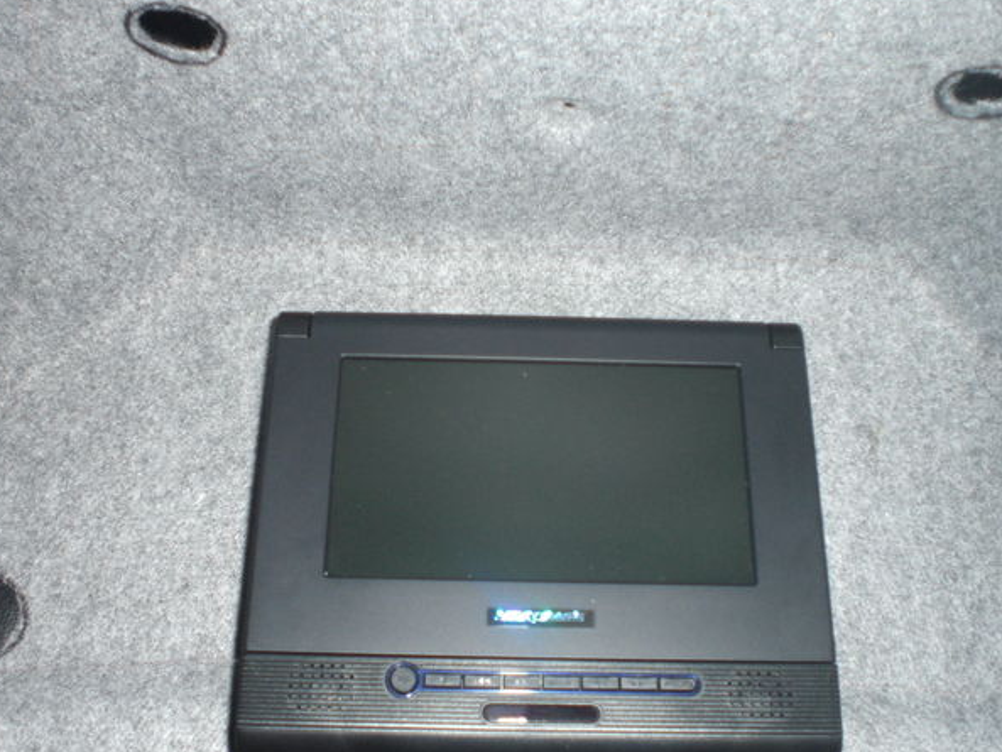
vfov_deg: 35.1
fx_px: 1187
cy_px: 380
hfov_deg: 45.8
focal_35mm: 41
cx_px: 517
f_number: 3.1
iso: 200
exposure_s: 1/60
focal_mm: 6.3
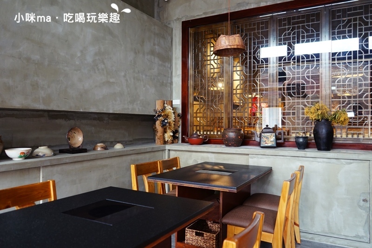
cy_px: 124
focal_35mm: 28
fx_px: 289
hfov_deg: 65.5
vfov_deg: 46.4
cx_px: 186
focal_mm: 28
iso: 800
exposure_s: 1/60
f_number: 3.5
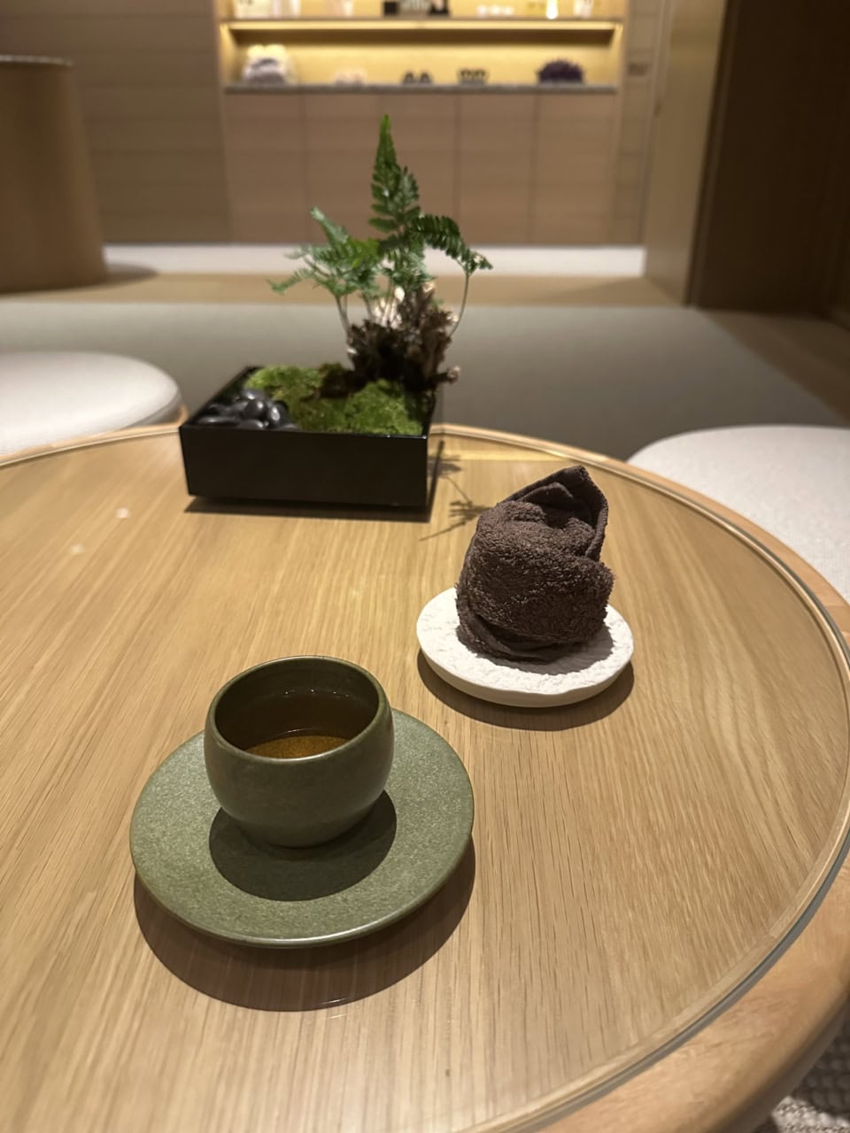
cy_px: 566
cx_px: 425
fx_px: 786
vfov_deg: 71.6
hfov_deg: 56.8
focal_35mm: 24
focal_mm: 6.9
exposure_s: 1/47
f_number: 1.8
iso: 1000
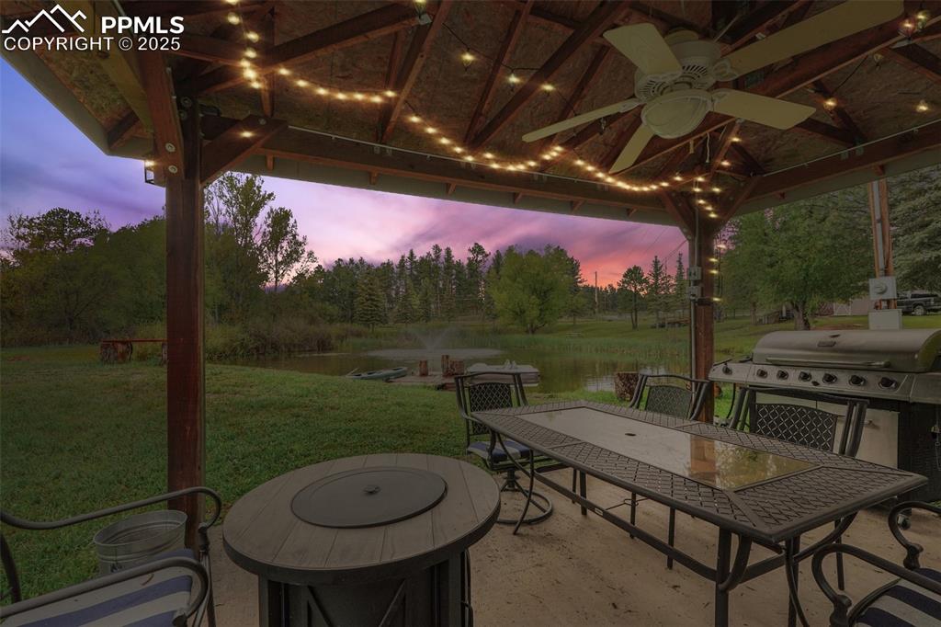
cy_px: 314
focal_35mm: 15
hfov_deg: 100.4
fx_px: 392
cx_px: 470
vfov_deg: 77.3
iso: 400
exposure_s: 1/160
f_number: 9
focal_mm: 10
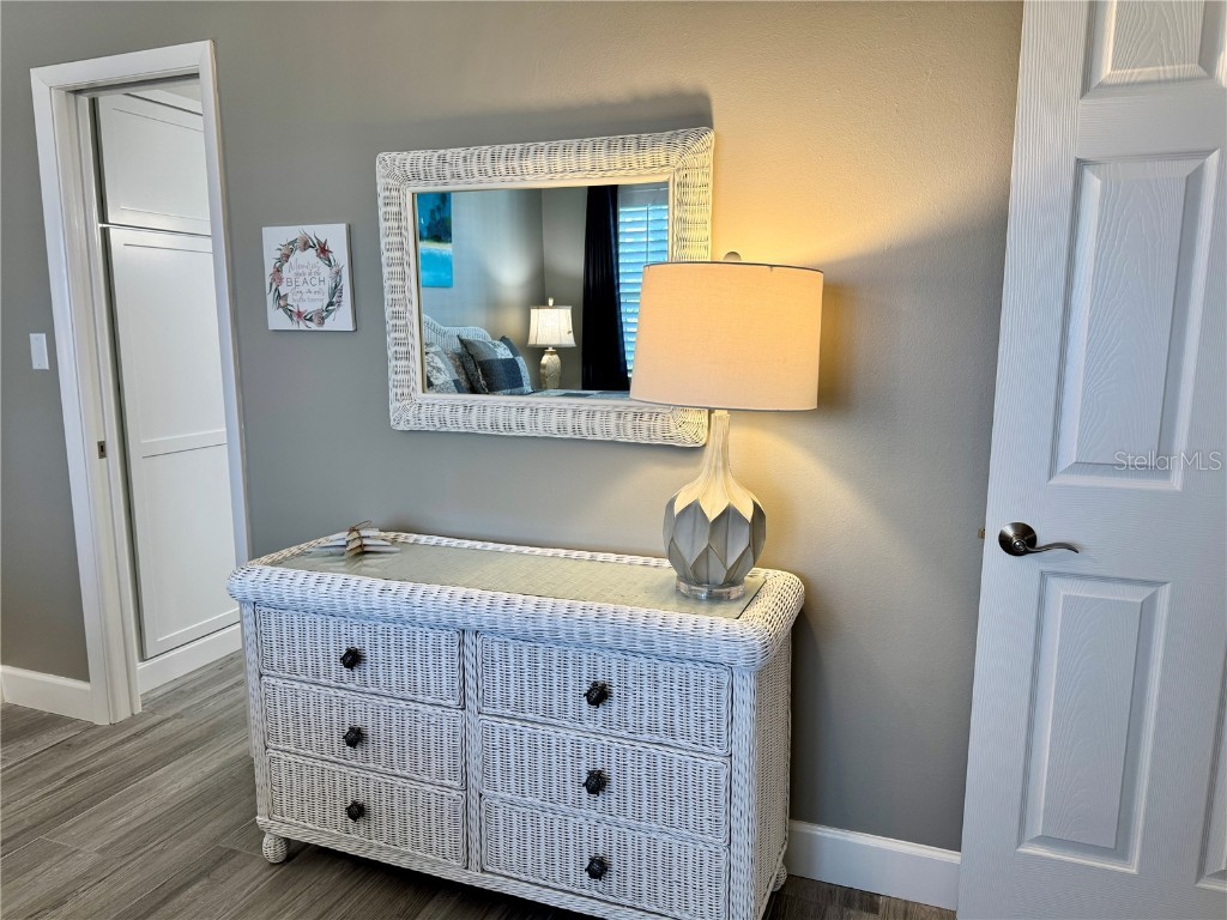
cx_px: 614
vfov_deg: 56.8
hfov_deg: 71.6
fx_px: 851
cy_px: 460
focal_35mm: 24
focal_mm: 6.76
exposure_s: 1/120
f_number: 1.78
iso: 100
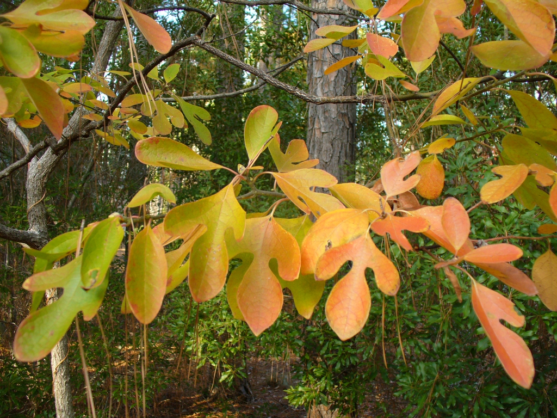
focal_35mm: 37
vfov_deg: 38.7
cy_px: 209
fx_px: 595
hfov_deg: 50.1
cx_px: 278
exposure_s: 1/80
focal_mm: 6.1
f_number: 2.8
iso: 80
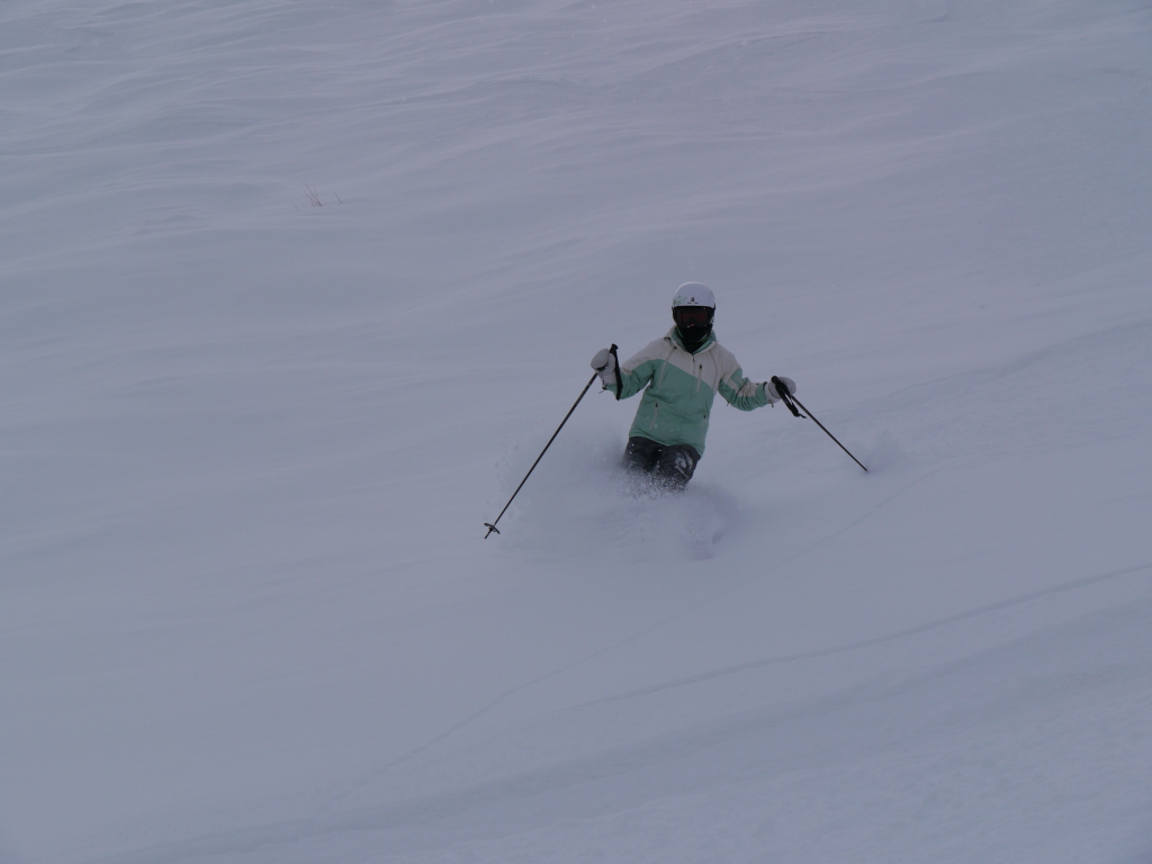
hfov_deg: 21.8
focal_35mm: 90
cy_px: 432
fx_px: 2995
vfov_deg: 16.4
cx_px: 576
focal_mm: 45
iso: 100
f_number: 9
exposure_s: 1/640
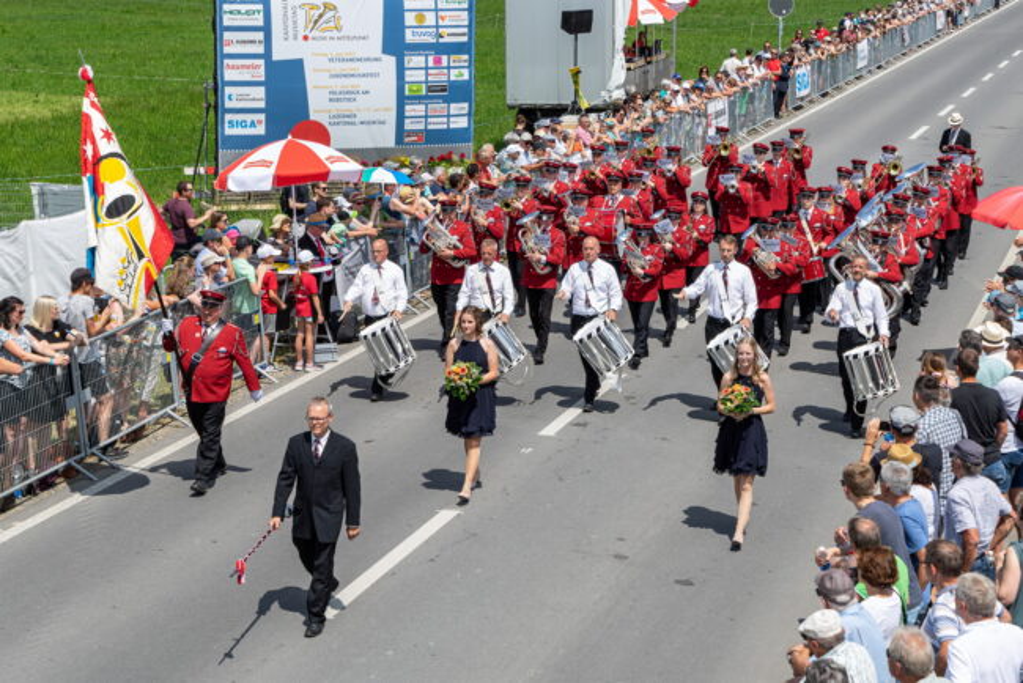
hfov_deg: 28.8
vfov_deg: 19.5
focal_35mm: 70
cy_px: 342
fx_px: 1990
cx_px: 512
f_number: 8
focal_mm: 70
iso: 100
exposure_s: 1/250
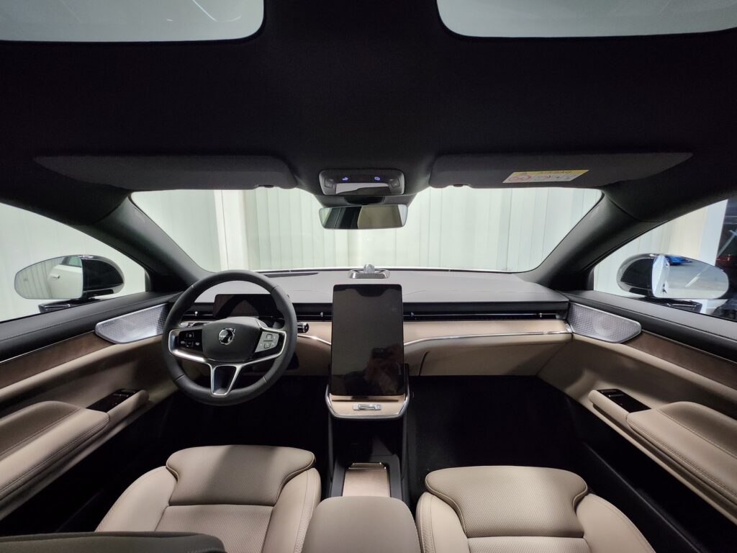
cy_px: 276
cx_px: 368
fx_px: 277
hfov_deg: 106.2
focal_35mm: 13
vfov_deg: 89.9
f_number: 2.2
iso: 320
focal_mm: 1.74
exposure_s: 1/33.3
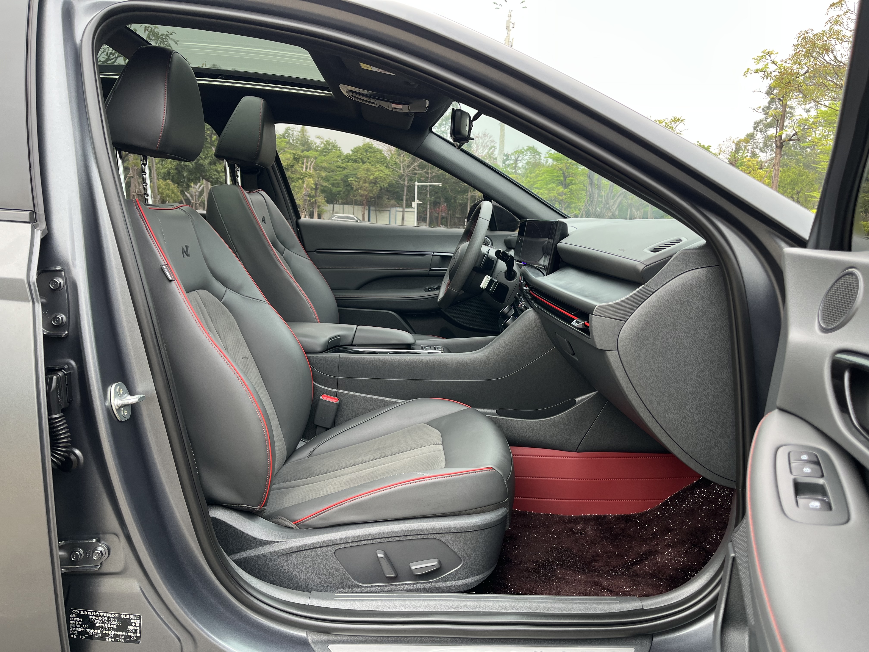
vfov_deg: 53.1
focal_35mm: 26
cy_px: 326
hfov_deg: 67.3
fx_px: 653
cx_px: 434
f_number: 1.6
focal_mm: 5.1
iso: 40
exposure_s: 1/143
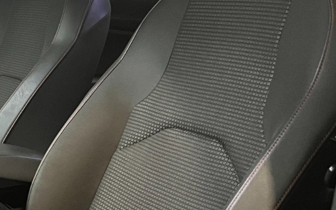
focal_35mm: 70
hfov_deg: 27.1
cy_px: 157
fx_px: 641
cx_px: -27
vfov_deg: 18.5
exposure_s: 1/25
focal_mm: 5.1
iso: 800
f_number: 1.6
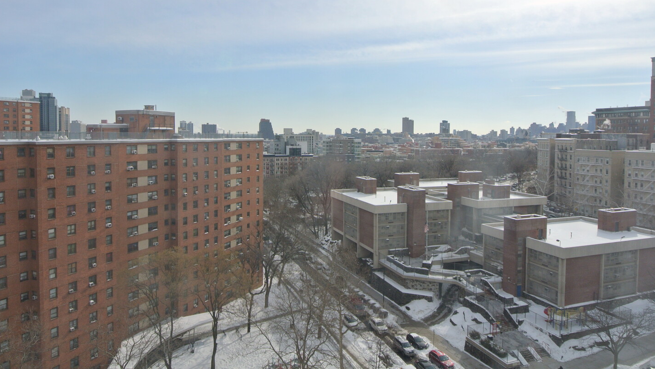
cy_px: 156
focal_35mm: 23
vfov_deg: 49.3
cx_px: 329
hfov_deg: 78.7
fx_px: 399
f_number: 4
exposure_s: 1/1600
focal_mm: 8.1
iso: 100
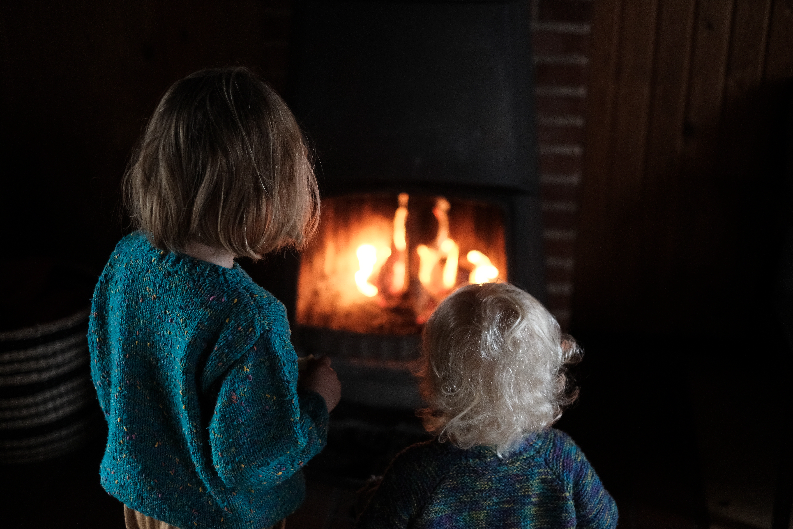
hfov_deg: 37.5
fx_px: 1167
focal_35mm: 53
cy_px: 264
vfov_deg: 25.5
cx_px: 396
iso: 2000
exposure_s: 1/160
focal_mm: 35
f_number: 1.4
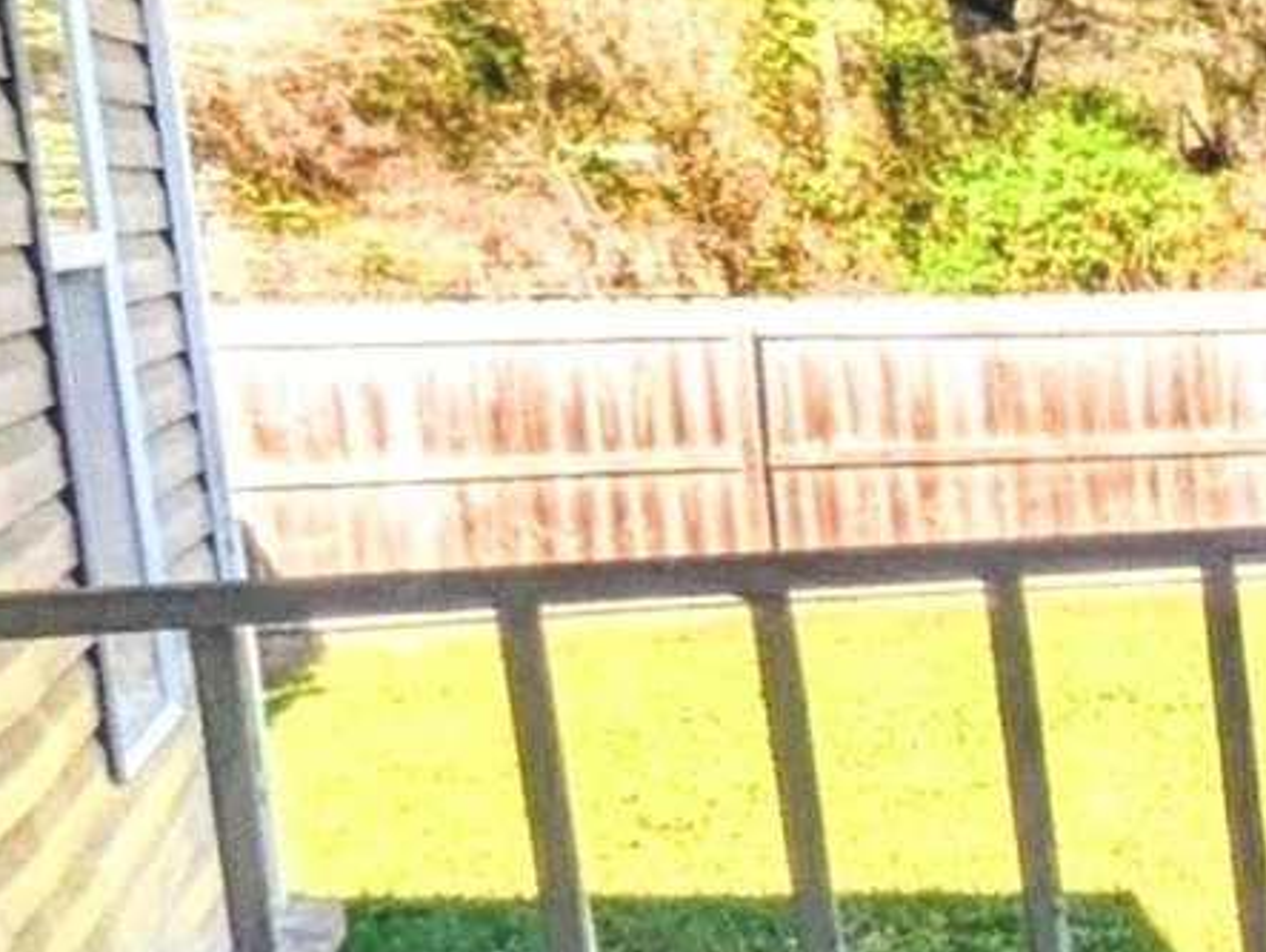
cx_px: 3851
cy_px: 658
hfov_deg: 11.3
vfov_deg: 15.2
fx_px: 3550
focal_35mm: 97
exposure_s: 1/776
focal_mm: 1.85
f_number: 2.2
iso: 51
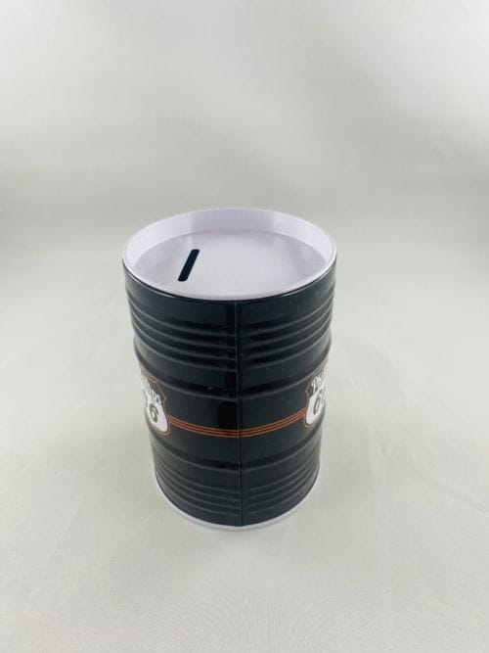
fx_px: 490
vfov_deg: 67.3
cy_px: 326
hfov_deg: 53.0
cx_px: 244
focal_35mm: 26
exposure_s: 1/100
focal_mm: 4.25
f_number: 1.8
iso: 50
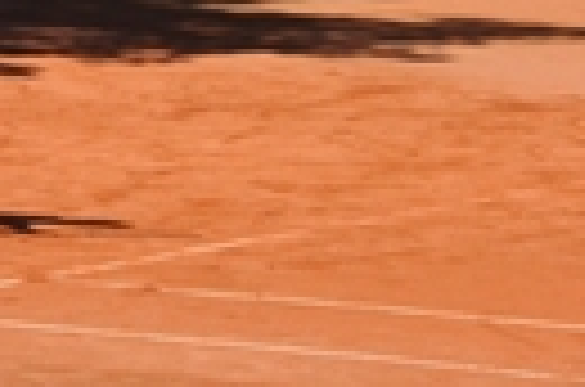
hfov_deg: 3.8
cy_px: -104
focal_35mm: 545
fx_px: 8830
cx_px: -81
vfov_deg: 2.5
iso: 200
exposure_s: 1/200
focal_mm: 105
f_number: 14
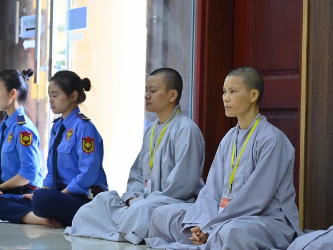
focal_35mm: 131
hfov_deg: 15.1
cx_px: 156
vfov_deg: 11.3
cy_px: 126
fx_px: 1260
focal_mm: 120
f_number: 4
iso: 1600
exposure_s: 1/100
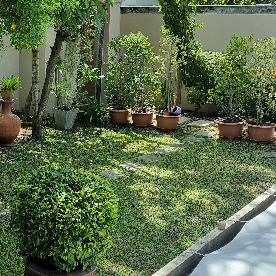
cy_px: 129
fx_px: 523
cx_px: 19
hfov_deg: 28.2
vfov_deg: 29.5
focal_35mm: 58
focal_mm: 6.7
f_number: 1.8
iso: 50
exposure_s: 1/390
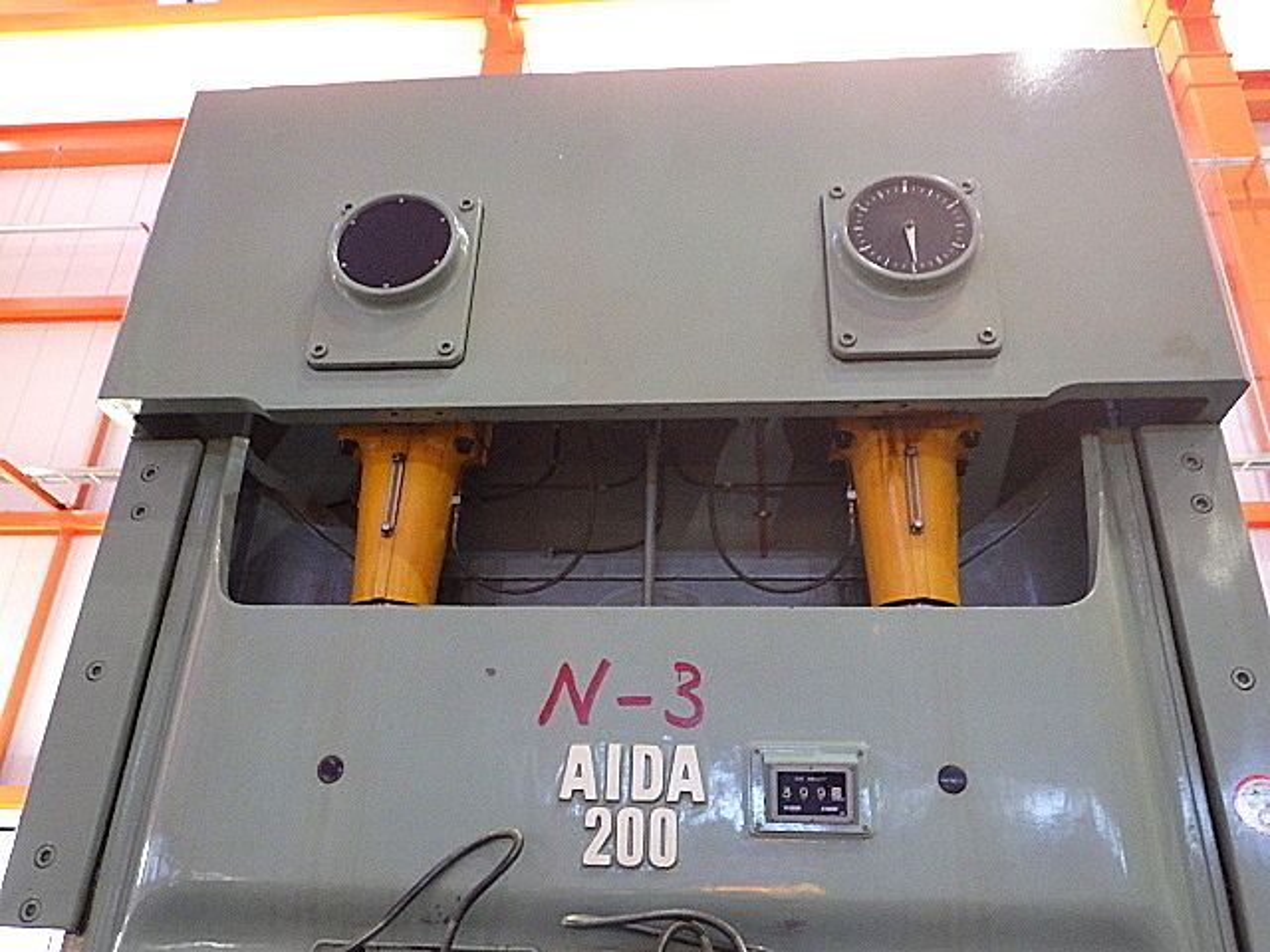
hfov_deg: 63.4
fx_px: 1027
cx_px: 635
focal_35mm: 28
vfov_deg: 49.7
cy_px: 476
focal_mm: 5
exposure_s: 1/45
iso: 1000
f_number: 3.5
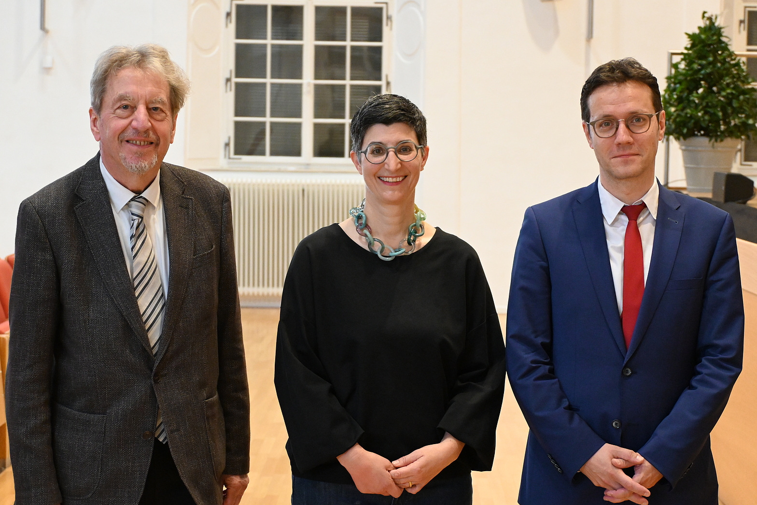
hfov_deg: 25.5
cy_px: 252
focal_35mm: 80
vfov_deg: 17.2
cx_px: 378
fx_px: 1671
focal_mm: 53
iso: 4500
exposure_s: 1/100
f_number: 4.8
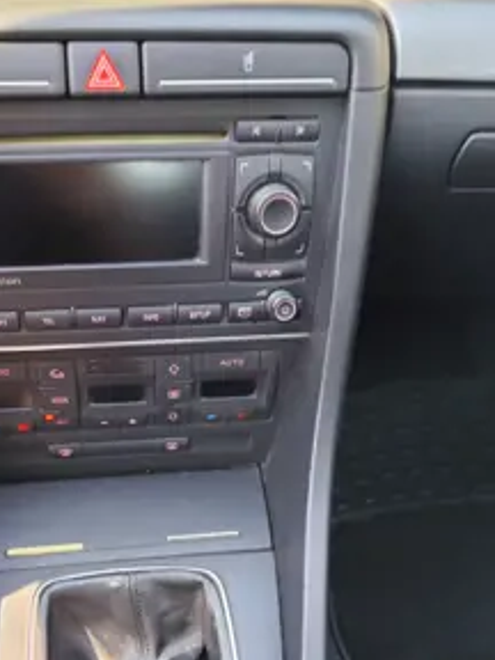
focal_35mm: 32
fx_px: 610
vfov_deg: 56.4
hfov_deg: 43.5
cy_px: 396
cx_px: 160
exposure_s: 1/100
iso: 200
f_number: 1.65
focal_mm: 6.14
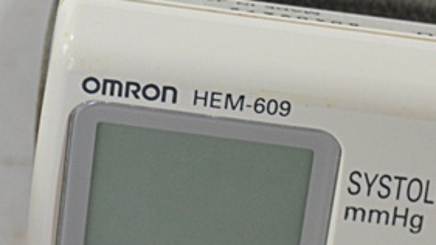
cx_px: 275
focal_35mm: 307
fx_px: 3547
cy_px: 108
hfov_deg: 7.0
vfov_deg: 4.0
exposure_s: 1/60
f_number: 5.6
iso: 400
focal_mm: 55
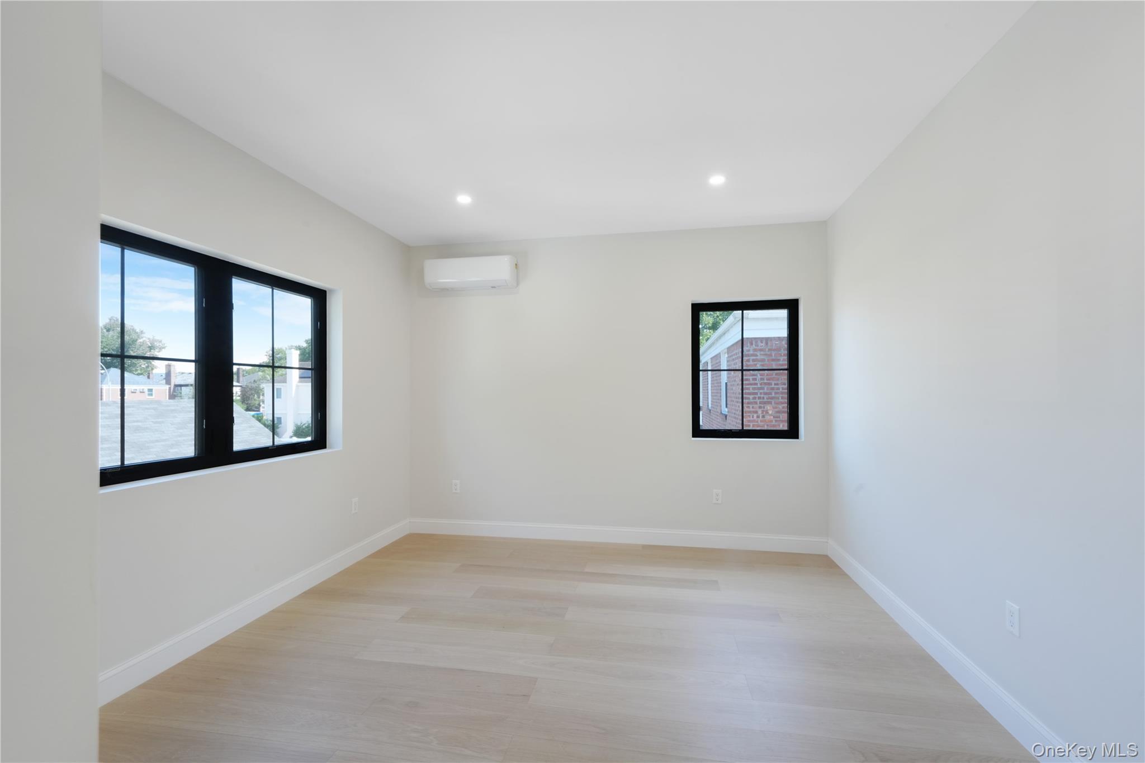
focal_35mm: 14
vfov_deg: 81.2
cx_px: 572
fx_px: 445
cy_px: 382
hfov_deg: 104.3
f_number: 16
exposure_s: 1/3
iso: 800
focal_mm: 14
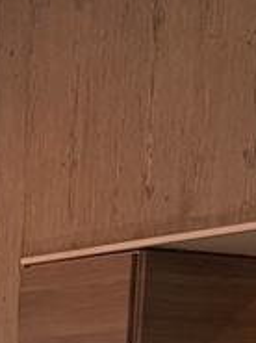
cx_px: -228
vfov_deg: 10.1
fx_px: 1544
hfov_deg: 9.0
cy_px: 964
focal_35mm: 156
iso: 200
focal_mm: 6.76
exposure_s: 1/192
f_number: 1.78
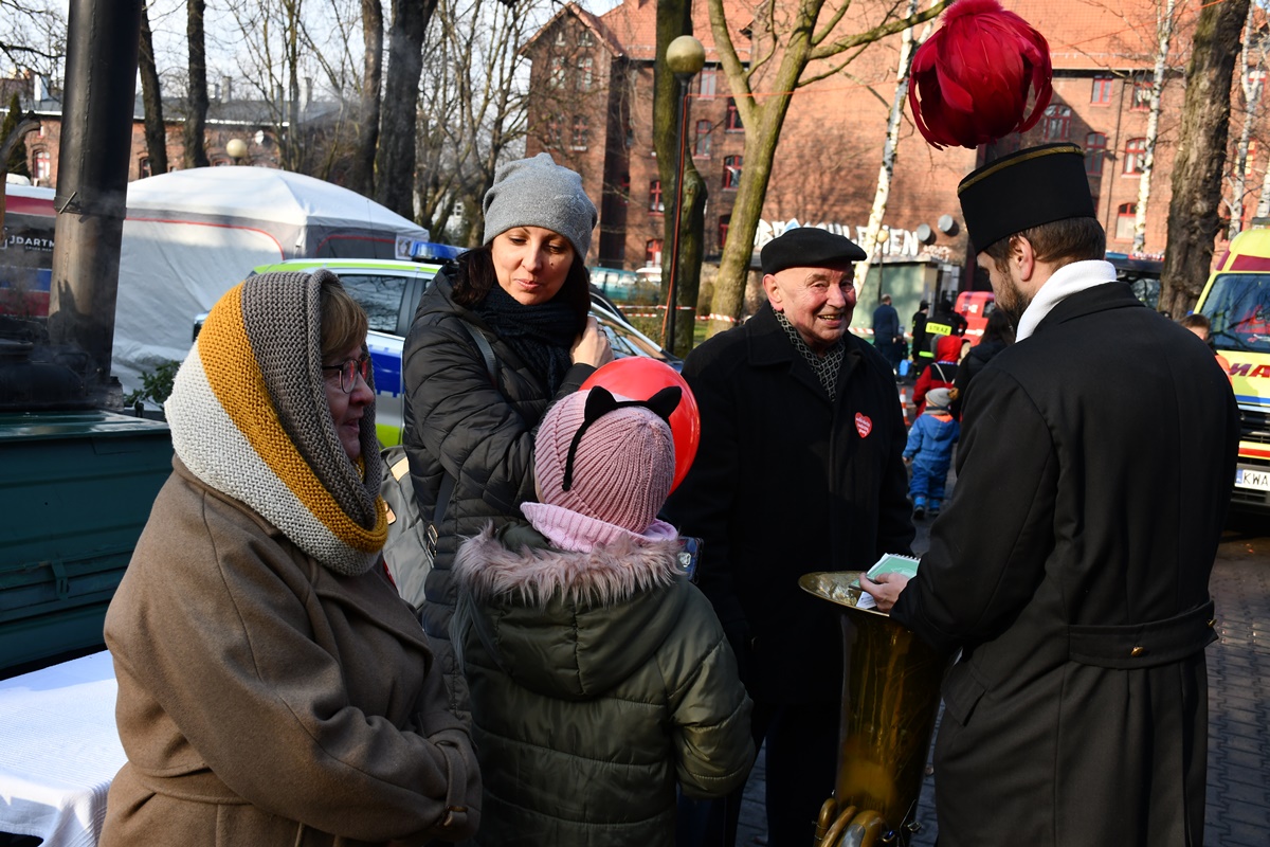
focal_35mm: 39
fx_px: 1376
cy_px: 424
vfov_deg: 34.2
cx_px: 635
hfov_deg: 49.6
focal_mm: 26
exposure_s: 1/250
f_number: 5.6
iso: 250
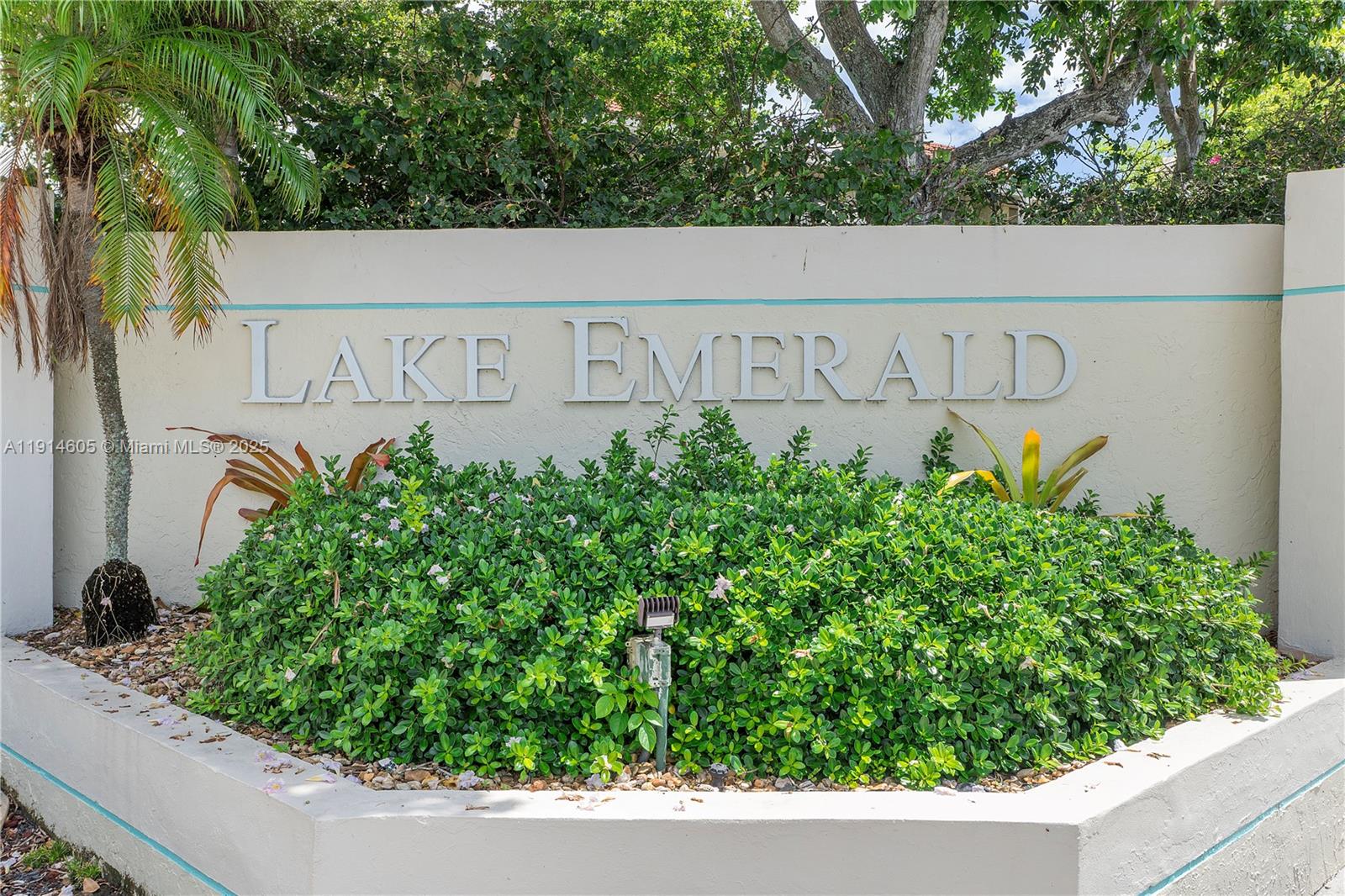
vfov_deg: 44.6
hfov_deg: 63.2
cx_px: 672
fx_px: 1093
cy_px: 448
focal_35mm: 29
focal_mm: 19.5
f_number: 9
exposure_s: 1/125
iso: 100
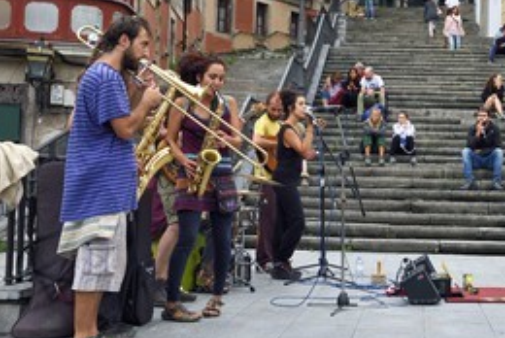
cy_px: 107
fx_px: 997
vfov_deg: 19.2
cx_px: 396
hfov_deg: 27.9
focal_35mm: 71
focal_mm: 44
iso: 400
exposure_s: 1/200
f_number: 13
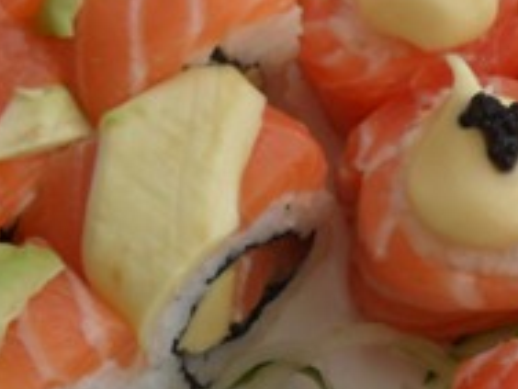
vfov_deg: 12.4
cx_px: 466
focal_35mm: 119
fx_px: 1781
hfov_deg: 16.3
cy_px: 58
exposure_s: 1/125
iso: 80
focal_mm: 6.3
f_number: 3
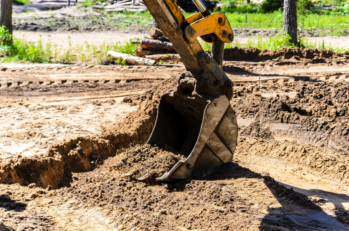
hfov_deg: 27.0
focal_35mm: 75
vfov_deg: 18.1
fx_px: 726
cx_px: 174
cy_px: 116
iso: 100
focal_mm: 50
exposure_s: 1/1000
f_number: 2.8
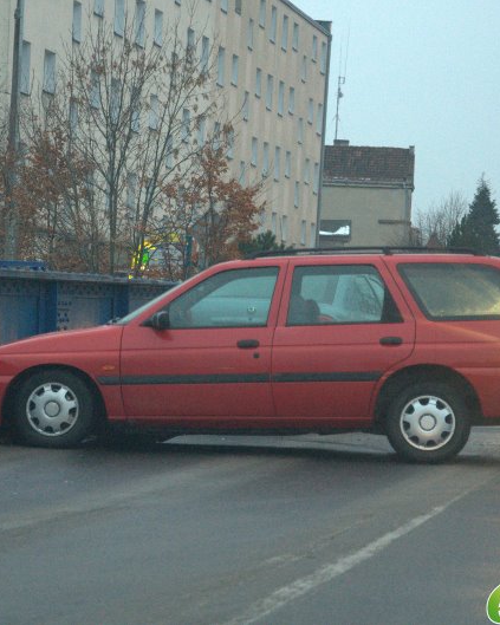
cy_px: 314
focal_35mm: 160
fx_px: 2955
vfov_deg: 12.1
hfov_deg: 9.7
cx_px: 200
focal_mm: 75
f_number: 5.3
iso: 2000
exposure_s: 1/200
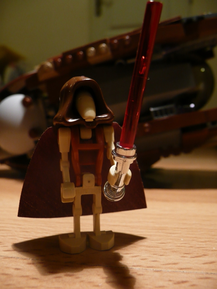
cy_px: 144
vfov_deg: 63.4
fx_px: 234
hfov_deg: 49.7
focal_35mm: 28
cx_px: 108
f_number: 3.3
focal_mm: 4.6
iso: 200
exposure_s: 1/15
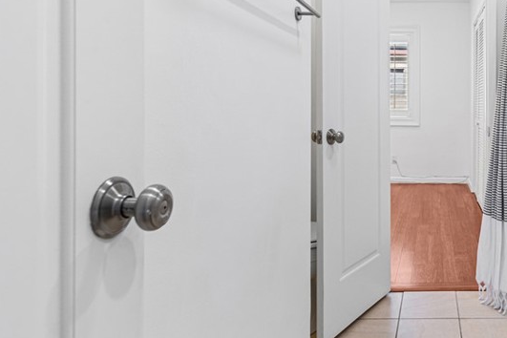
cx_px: 433
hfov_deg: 59.8
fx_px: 380
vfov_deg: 47.0
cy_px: 107
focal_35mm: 27
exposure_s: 1/25
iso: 320
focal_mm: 14
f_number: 6.3
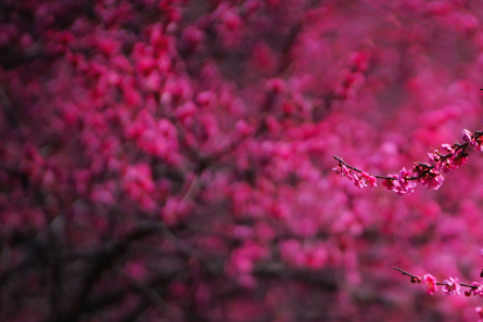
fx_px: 7234
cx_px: 510
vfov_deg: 2.6
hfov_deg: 3.8
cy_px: 167
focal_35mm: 539
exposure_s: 1/6400
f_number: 2.8
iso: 400
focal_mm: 200
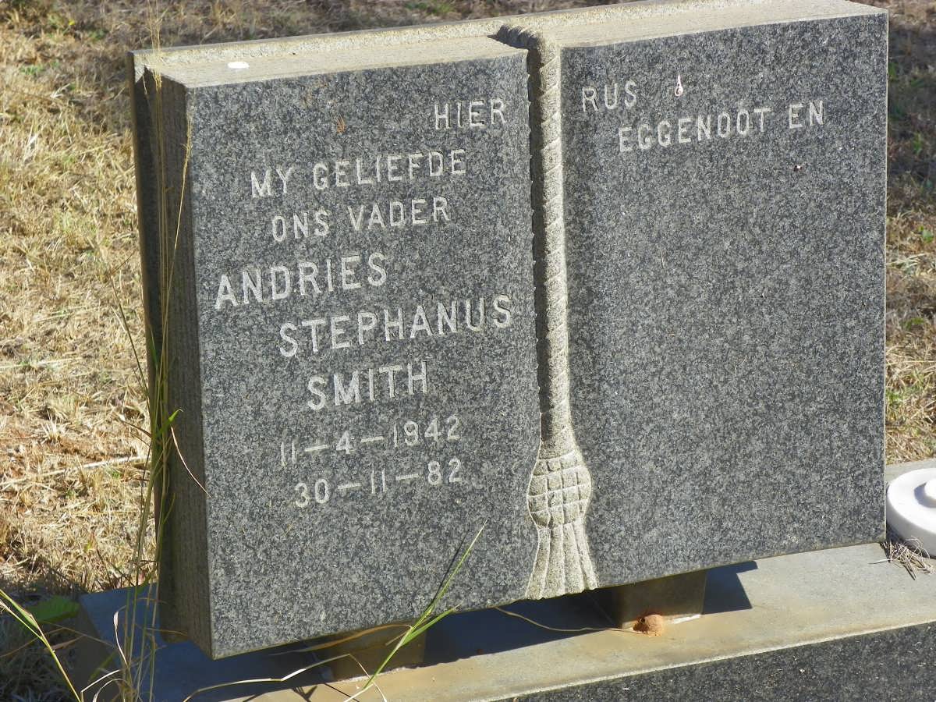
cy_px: 351
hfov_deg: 16.8
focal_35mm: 117
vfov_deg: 12.7
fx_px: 3164
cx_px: 468
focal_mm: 20.8
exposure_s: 1/250
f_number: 4
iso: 64
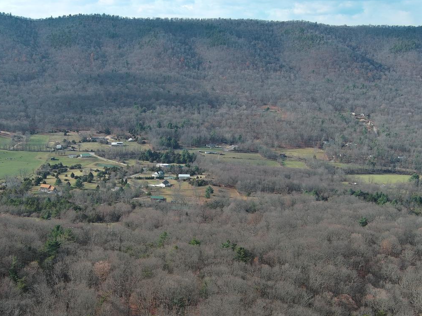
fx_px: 695
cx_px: 112
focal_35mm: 57
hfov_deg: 33.2
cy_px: 180
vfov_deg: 25.6
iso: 100
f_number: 2.8
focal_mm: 10.57
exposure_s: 1/405
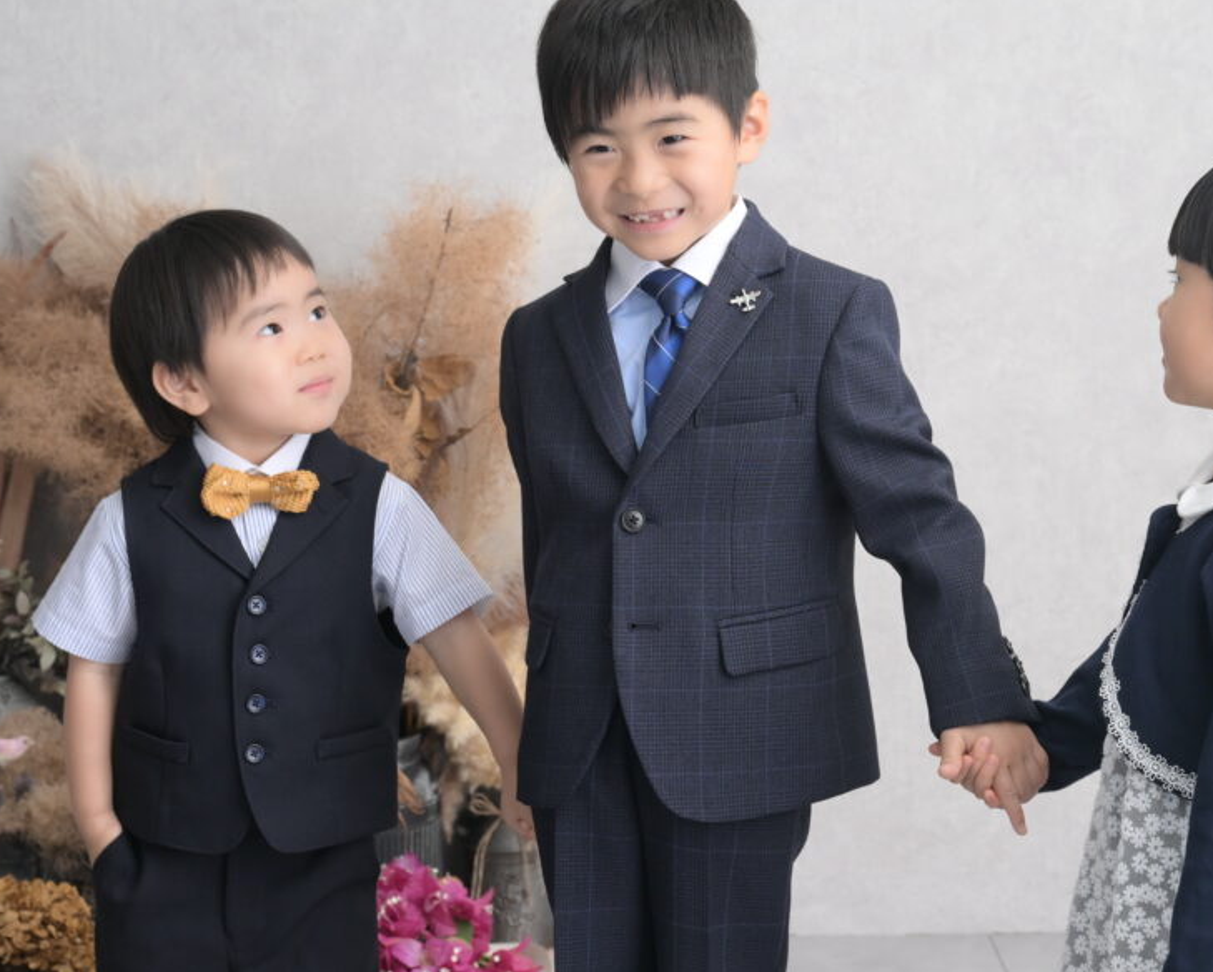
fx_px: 3161
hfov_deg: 21.7
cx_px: 706
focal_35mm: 88
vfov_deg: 17.5
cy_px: 406
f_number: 7.1
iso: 640
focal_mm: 57
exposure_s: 1/200
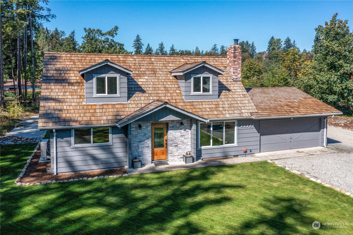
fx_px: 274
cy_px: 118
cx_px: 176
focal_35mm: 28
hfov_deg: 65.5
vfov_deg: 46.4
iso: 100
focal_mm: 10.26
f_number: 6.3
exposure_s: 1/800
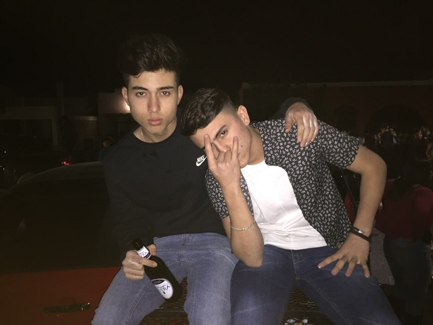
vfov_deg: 48.2
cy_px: 162
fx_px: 363
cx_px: 216
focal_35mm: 29
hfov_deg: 61.7
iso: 250
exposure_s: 1/16
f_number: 2.2
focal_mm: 4.15
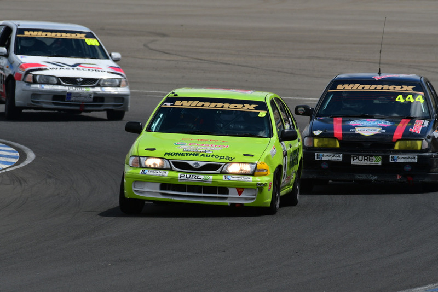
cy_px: 146
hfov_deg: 2.7
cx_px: 219
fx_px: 9128
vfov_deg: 1.8
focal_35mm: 750
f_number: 10
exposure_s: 1/640
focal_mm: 500
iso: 200
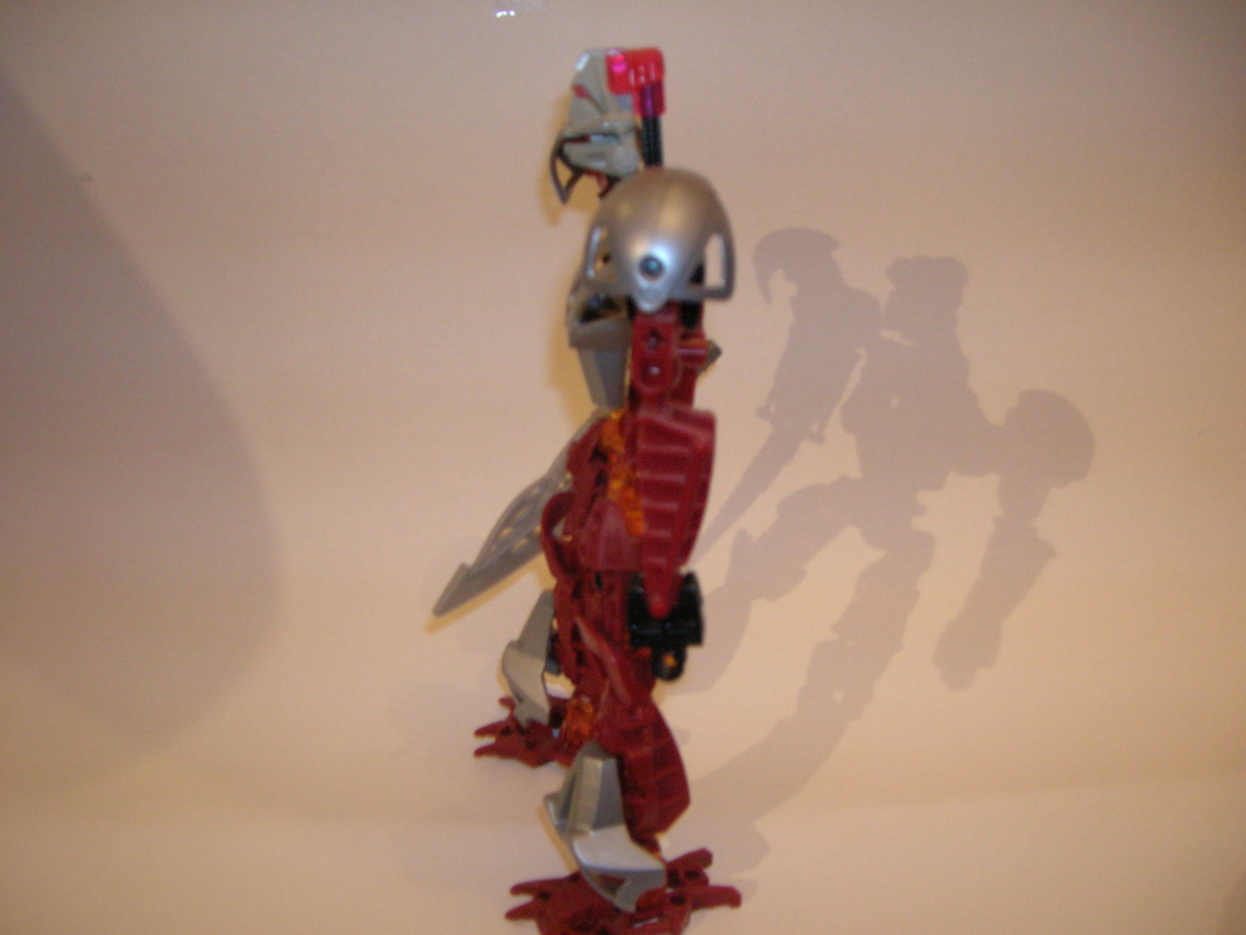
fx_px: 1224
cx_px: 623
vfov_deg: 41.8
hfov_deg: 54.0
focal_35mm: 34
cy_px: 468
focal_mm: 5.7
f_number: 2.9
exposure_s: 1/5.6
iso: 200
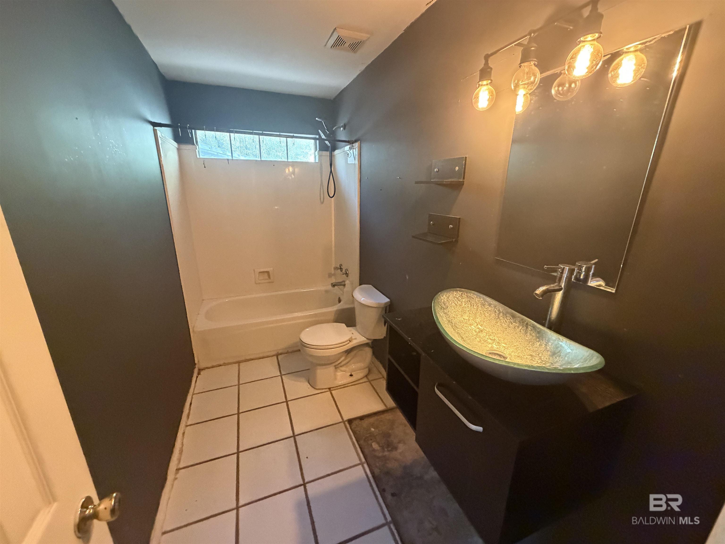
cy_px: 272
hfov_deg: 102.1
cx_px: 362
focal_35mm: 14
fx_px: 293
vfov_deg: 85.7
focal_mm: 2.22
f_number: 2.2
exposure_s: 1/60
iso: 800
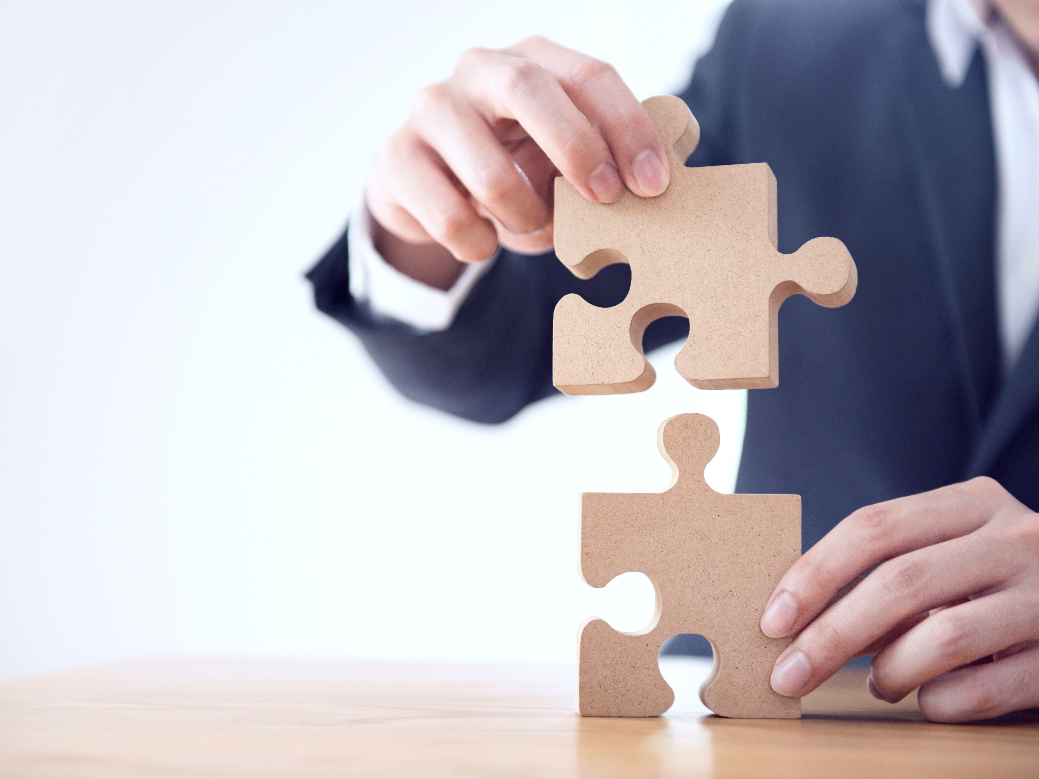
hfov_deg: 10.7
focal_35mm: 184
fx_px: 5523
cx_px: 503
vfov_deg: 8.1
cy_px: 389
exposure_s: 1/20
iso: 500
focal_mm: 170
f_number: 3.2
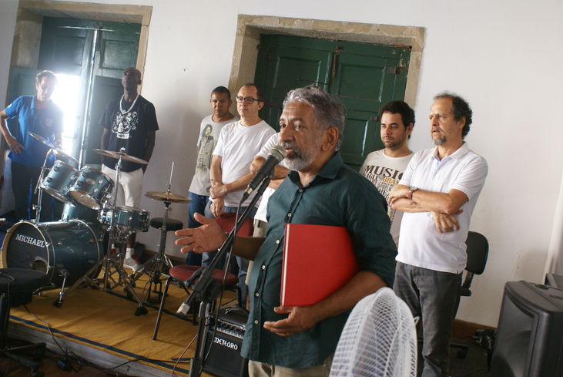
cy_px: 188
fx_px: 611
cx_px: 282
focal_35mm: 39
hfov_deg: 49.5
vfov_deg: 34.3
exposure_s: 1/40
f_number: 4.5
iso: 250
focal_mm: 26
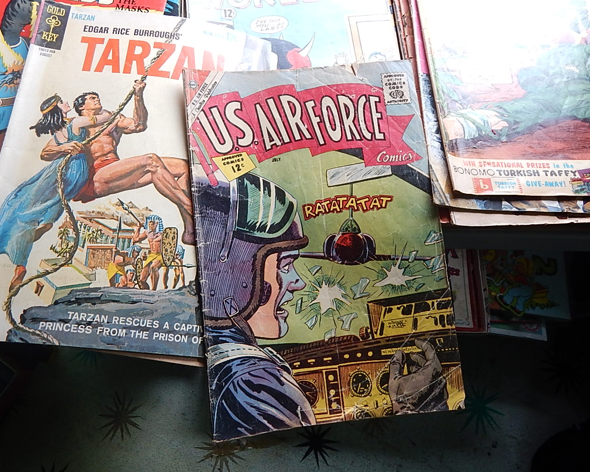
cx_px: 254
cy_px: 215
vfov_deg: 53.1
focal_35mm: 27
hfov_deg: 63.8
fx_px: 471
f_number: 3
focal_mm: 4
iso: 125
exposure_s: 1/50
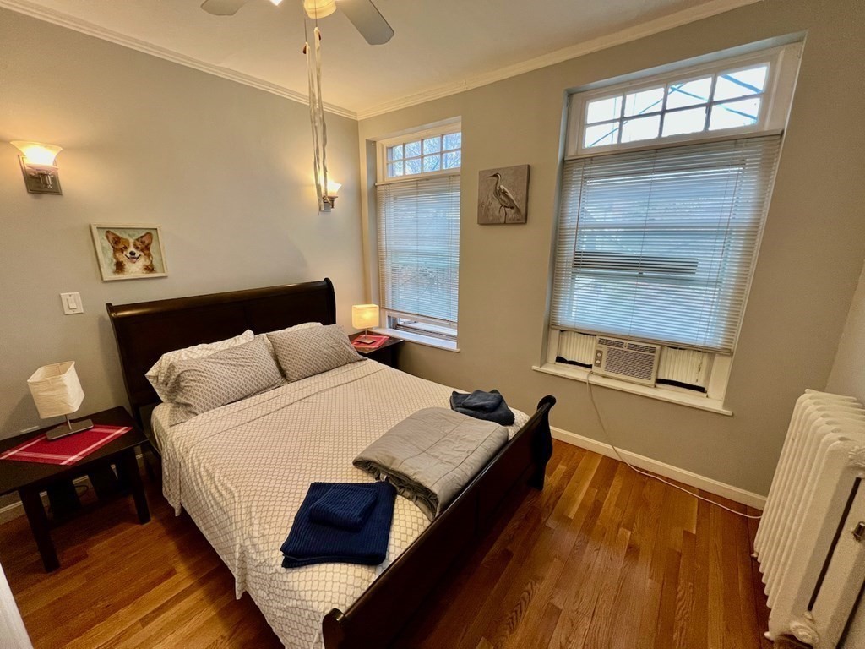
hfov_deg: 106.2
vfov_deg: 89.9
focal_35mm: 13
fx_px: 325
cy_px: 324
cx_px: 432
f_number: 1.8
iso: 125
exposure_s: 1/120
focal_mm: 1.57
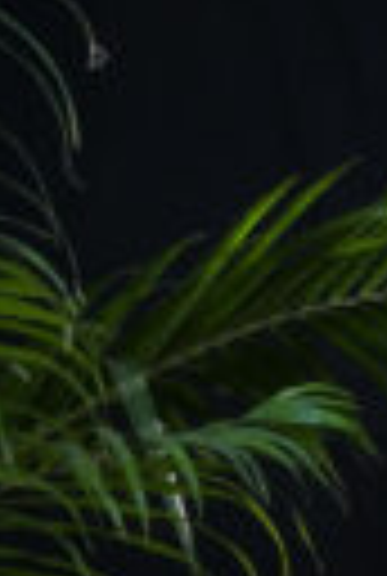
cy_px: 1253
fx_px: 3586
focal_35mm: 224
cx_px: 778
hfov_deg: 6.0
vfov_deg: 8.6
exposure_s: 1/160
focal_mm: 42.5
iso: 250
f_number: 6.3
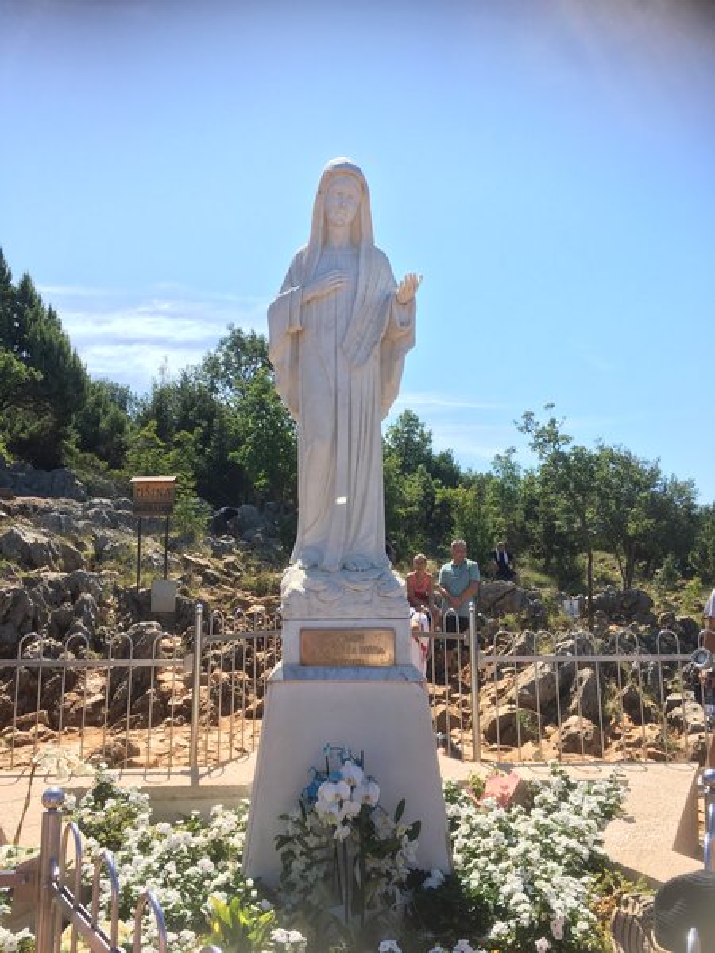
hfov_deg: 48.2
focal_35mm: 29
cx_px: 358
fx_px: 799
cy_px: 476
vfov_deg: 61.7
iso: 25
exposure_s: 1/785
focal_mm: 4.15
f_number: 2.2
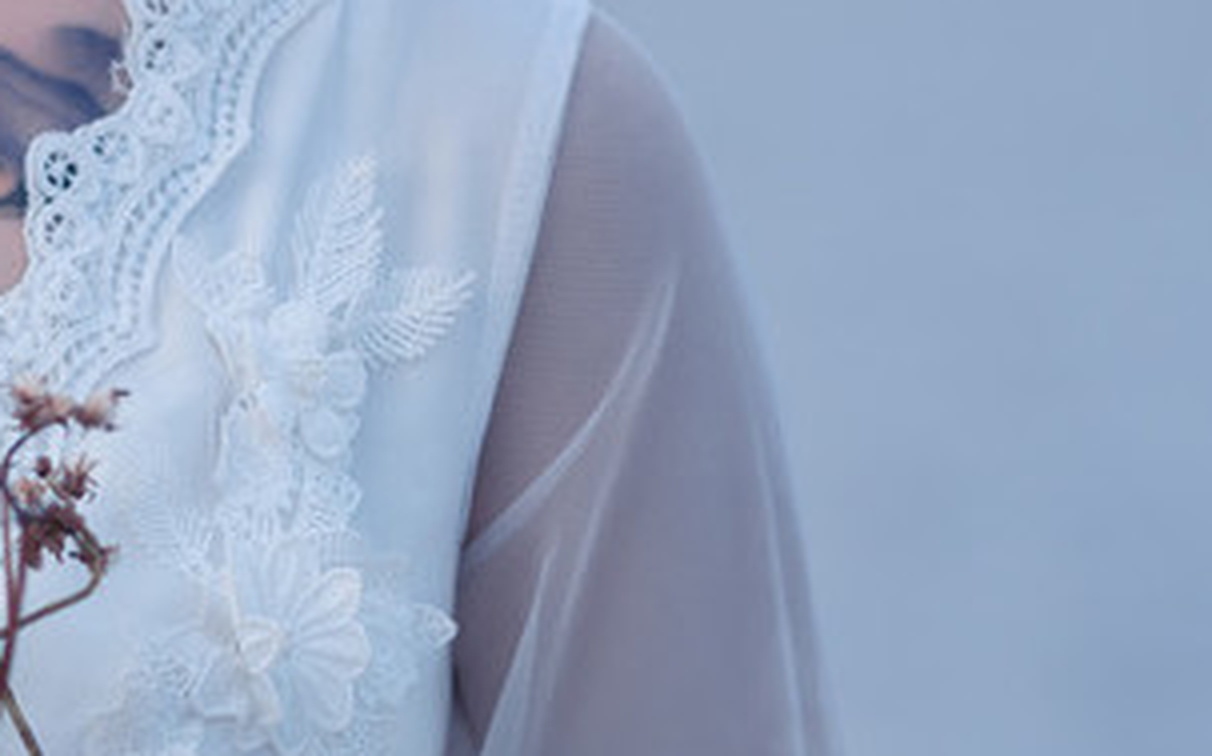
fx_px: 11323
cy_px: -356
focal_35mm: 343
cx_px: 364
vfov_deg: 3.8
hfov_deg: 6.1
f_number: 2.8
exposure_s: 1/500
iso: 100
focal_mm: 85
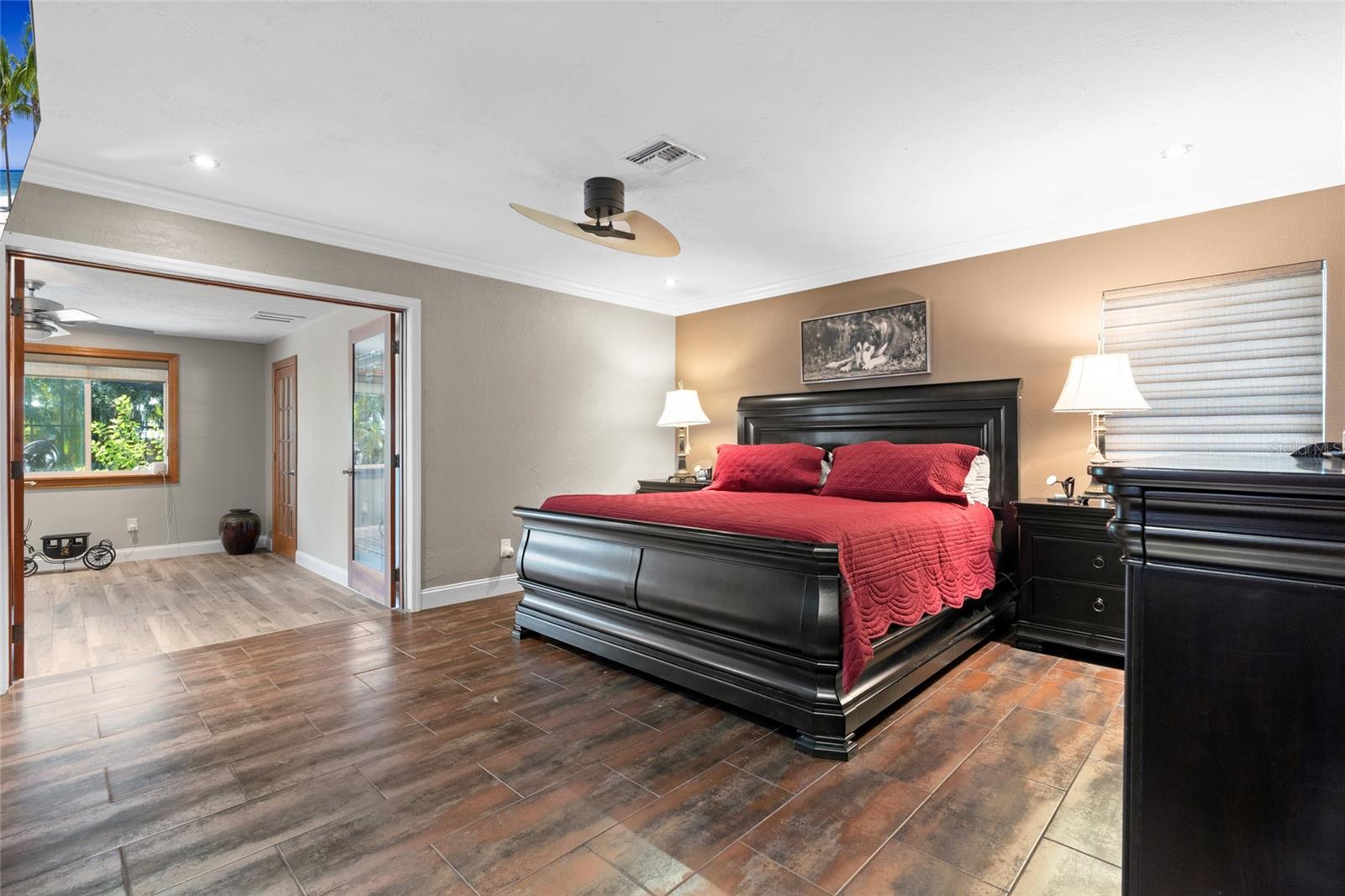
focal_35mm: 16
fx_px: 598
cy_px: 448
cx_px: 672
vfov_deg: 73.7
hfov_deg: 96.7
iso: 250
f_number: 9
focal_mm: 16
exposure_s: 6
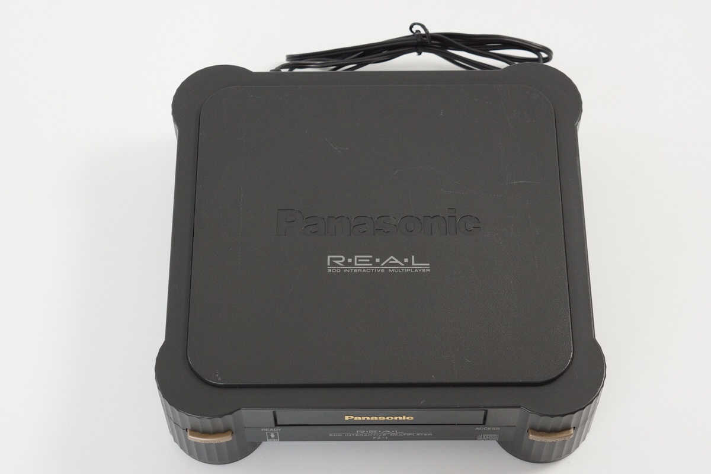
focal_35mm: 75
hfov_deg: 27.0
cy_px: 237
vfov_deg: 18.2
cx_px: 356
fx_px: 1481
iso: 1000
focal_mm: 50
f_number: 6.3
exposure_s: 1/80
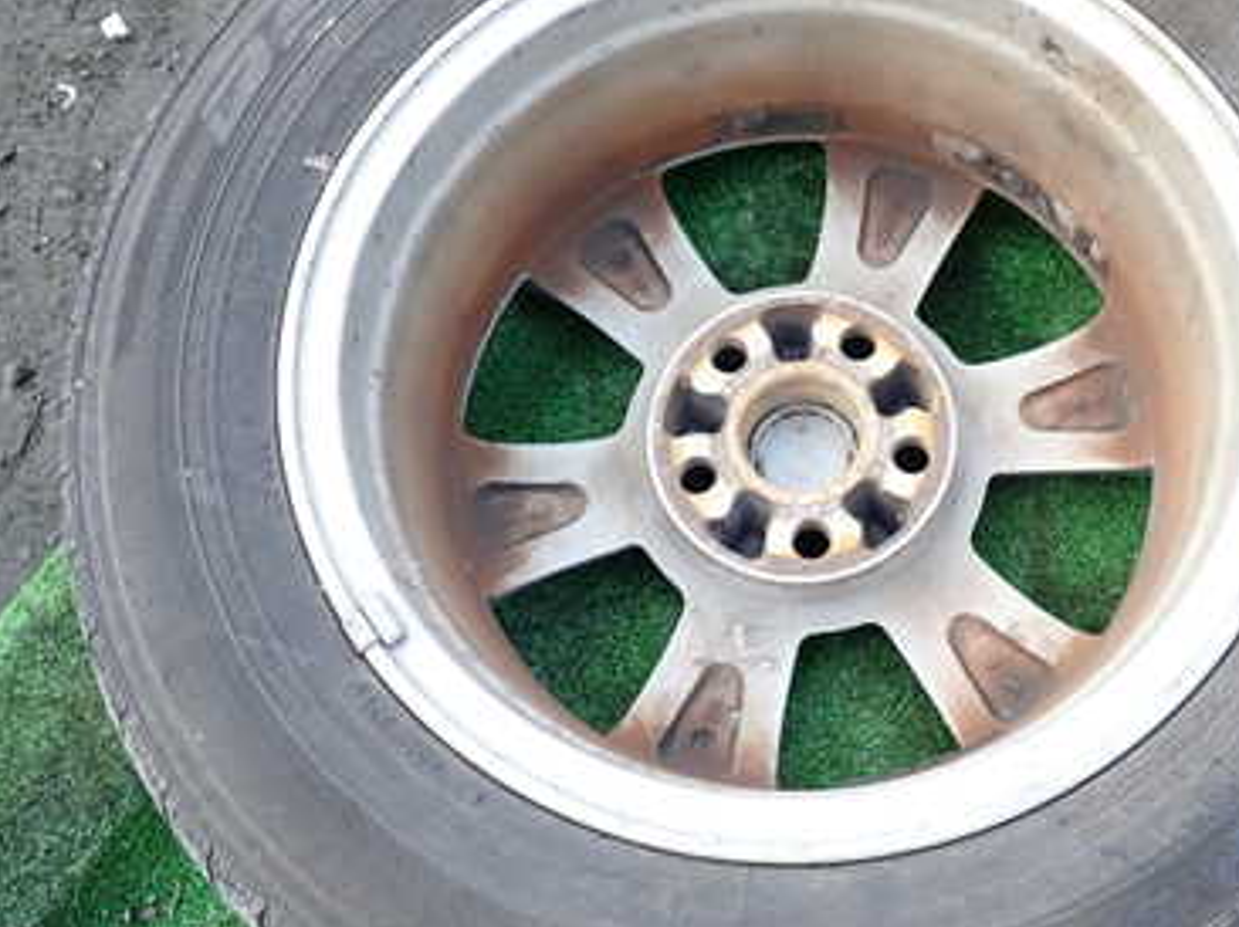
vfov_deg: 35.1
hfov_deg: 45.3
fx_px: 1467
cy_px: 453
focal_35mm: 41
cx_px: 789
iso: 125
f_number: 2
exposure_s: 1/60
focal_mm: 4.5
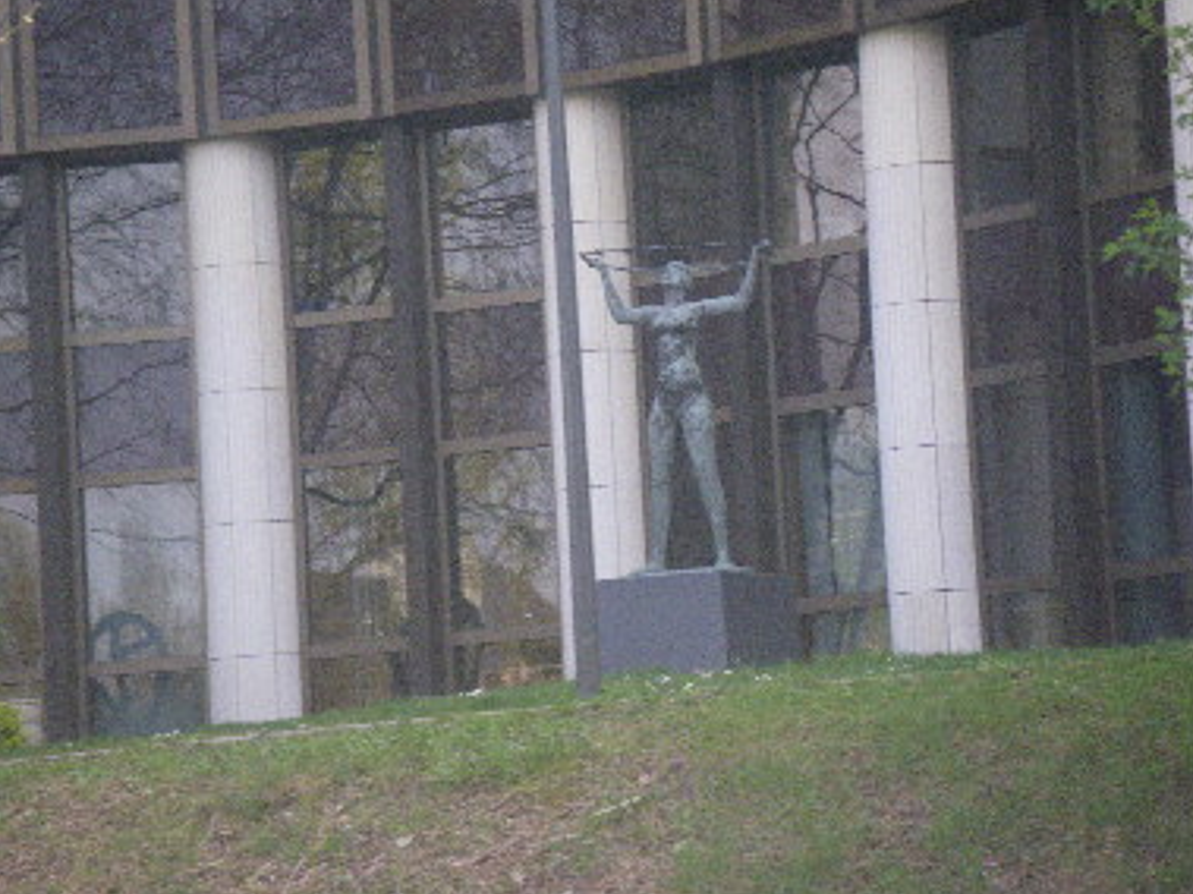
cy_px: 447
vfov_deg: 10.4
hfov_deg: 13.9
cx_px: 601
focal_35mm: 142
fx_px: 4892
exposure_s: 1/250
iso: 320
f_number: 5.5
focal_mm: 25
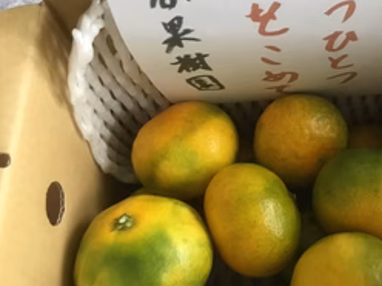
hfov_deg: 36.9
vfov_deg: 29.1
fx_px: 552
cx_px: 303
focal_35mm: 50
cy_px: 146
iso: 200
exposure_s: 1/30
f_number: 2.4
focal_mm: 3.3
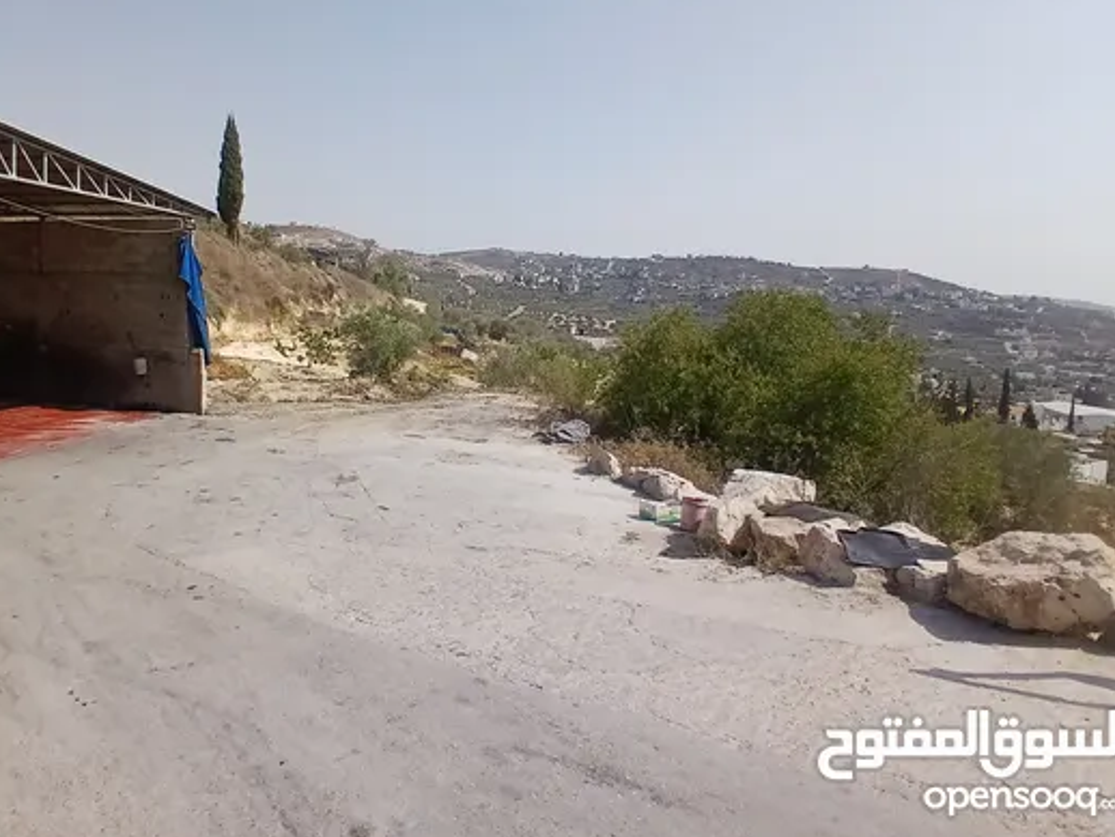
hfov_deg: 78.7
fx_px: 677
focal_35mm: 21
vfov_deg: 63.1
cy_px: 351
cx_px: 495
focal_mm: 1.4
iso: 50
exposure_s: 1/1664
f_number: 2.2
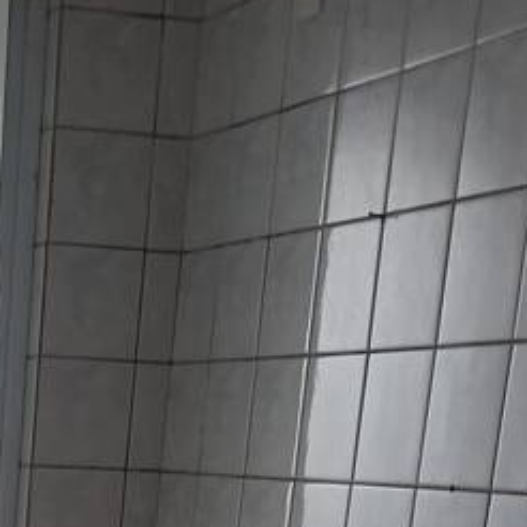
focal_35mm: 101
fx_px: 1740
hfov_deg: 16.4
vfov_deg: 13.9
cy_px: 1133
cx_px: -139
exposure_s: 1/60
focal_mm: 3.98
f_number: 1.8
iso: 25
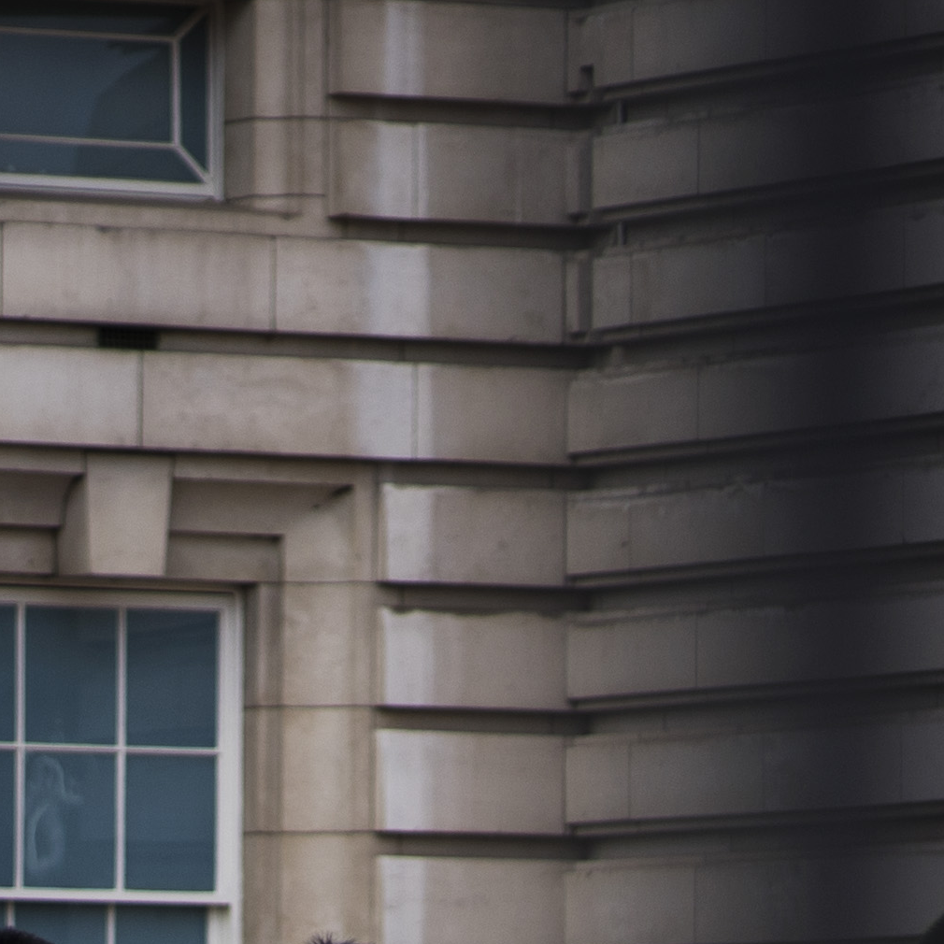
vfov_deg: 4.1
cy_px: 970
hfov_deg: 4.1
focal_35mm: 429
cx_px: 751
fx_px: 13236
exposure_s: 1/5000
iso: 100
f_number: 1.8
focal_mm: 85
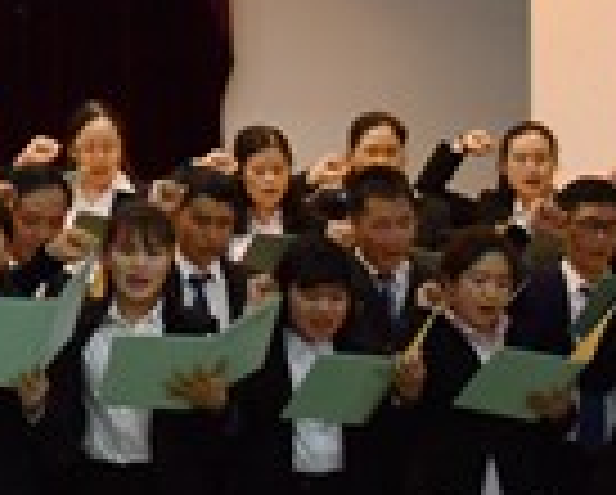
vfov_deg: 10.0
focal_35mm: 154
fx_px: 2813
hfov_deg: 12.1
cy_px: -22
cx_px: -211
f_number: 4
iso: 800
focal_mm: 25
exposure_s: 1/160
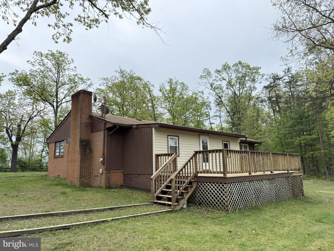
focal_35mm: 24
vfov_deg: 56.8
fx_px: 232
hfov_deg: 71.6
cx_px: 167
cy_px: 126
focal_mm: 6.76
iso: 100
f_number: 1.78
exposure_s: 1/1174
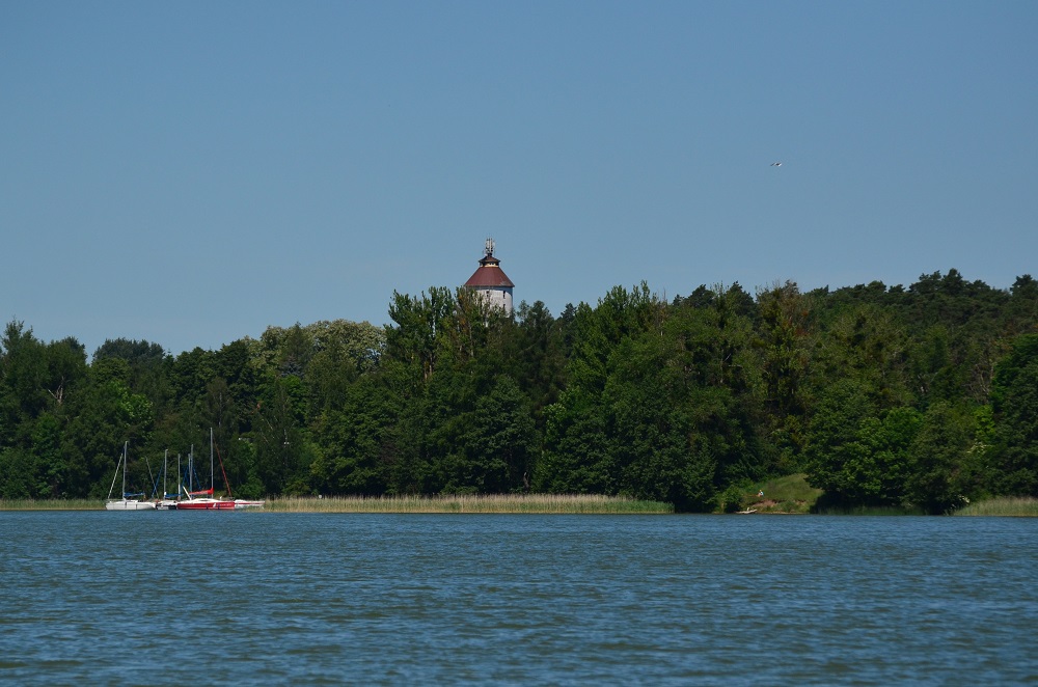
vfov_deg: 5.9
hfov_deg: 8.9
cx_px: 519
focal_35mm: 232
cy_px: 344
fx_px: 6689
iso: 400
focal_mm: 155
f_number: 4.8
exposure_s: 1/8000
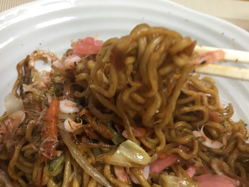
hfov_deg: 61.7
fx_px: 209
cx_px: 124
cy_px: 94
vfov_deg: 48.2
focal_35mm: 29
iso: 160
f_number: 2.2
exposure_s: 1/33
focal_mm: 4.15
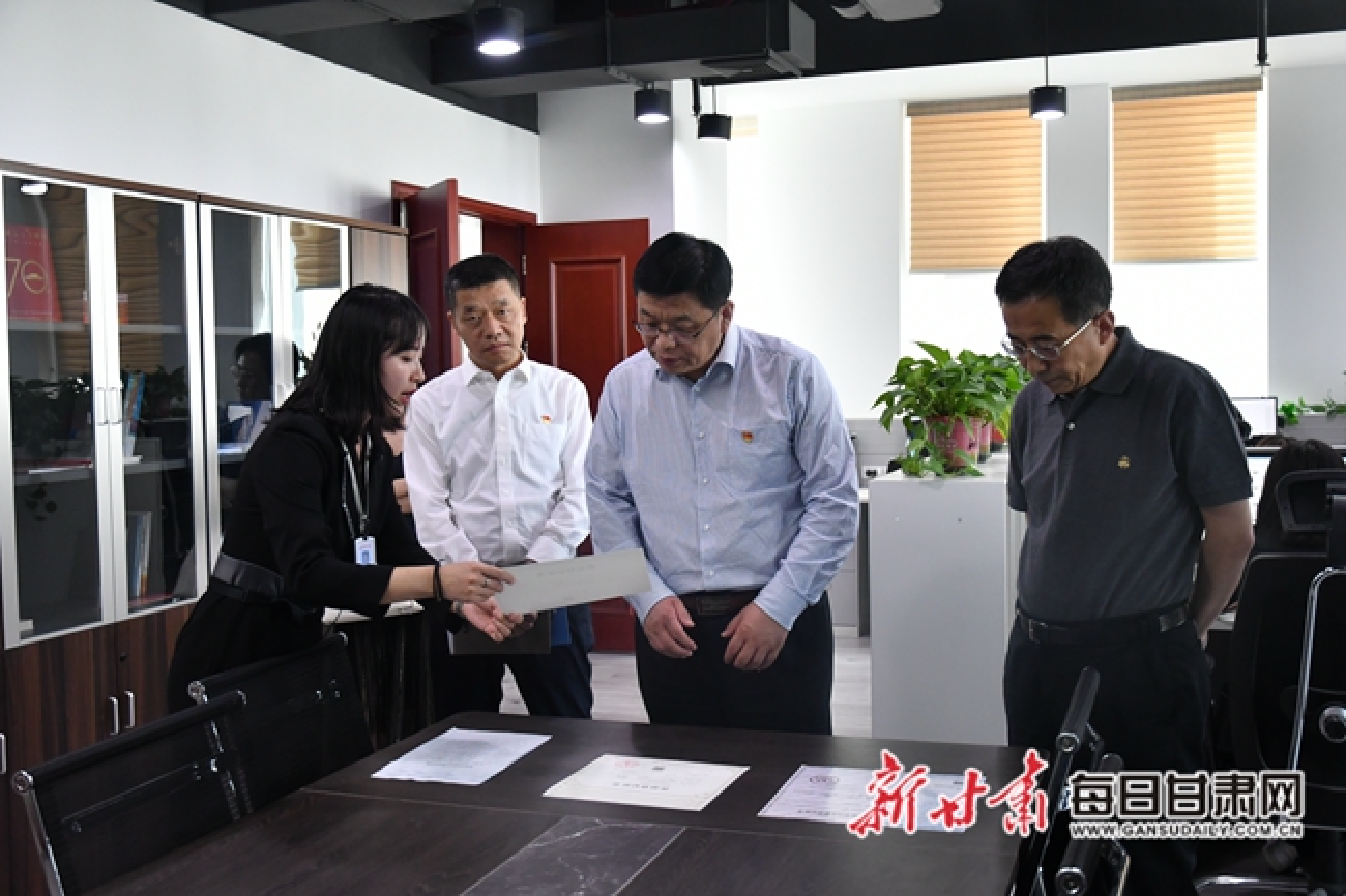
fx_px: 1402
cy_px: 448
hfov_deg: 51.3
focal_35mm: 38
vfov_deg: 35.5
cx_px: 673
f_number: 3.3
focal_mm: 25
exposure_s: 1/350
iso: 1600
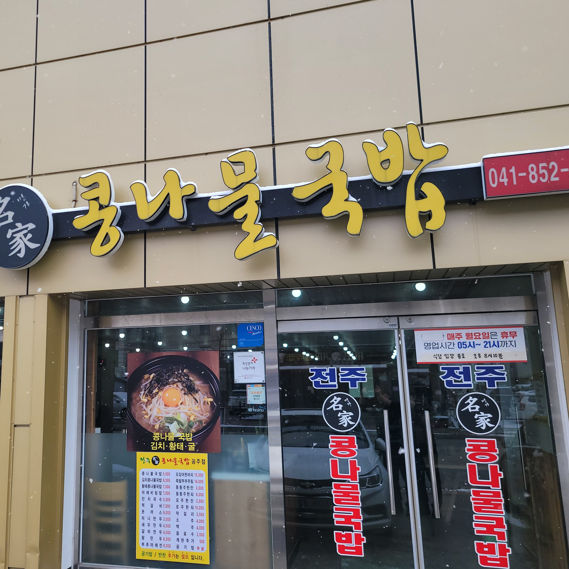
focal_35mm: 33
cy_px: 269
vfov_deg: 49.7
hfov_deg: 48.7
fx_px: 614
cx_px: 180
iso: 40
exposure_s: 1/465
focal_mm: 5.4
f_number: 1.8
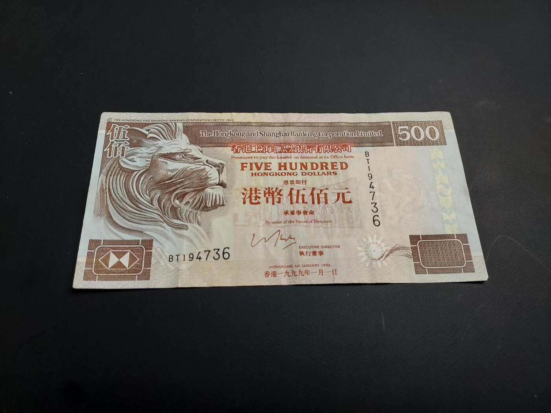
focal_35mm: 24
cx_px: 276
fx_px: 382
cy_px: 206
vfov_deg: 56.8
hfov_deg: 71.6
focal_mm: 4.6
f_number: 1.8
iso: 64
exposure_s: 1/50
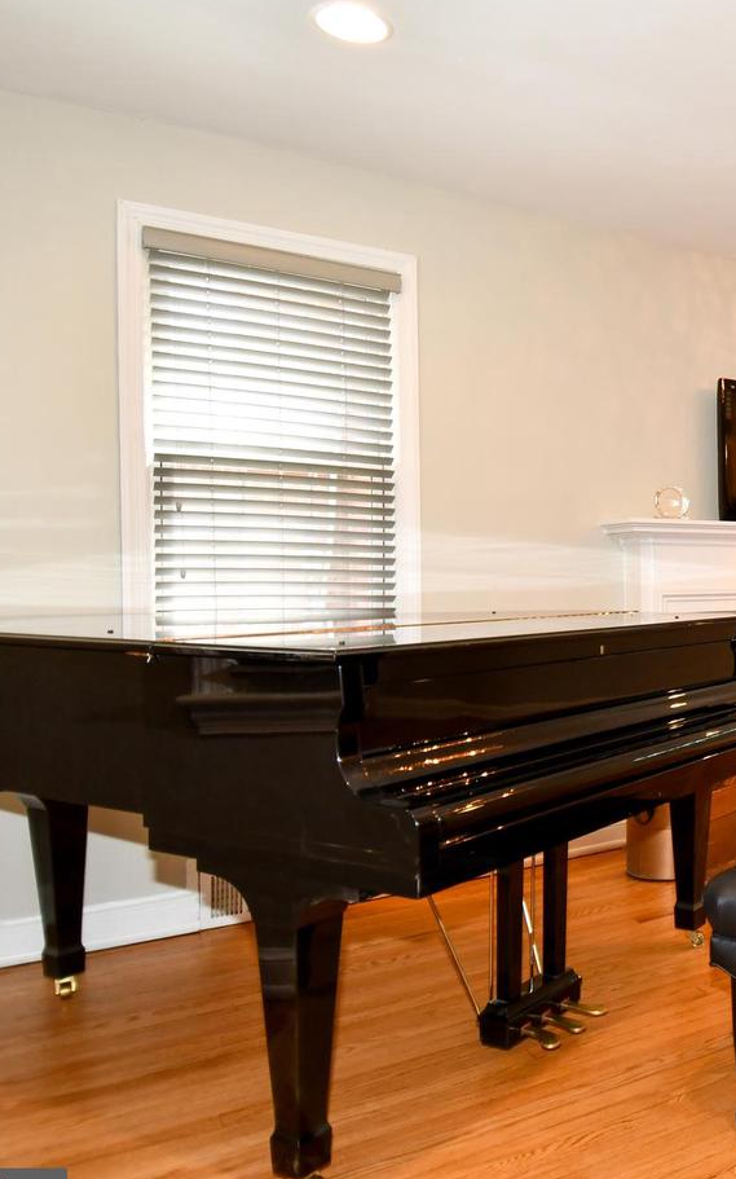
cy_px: 613
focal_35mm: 29
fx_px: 931
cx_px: 797
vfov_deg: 64.6
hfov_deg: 36.8
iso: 500
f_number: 4
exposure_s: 1/60
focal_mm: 12
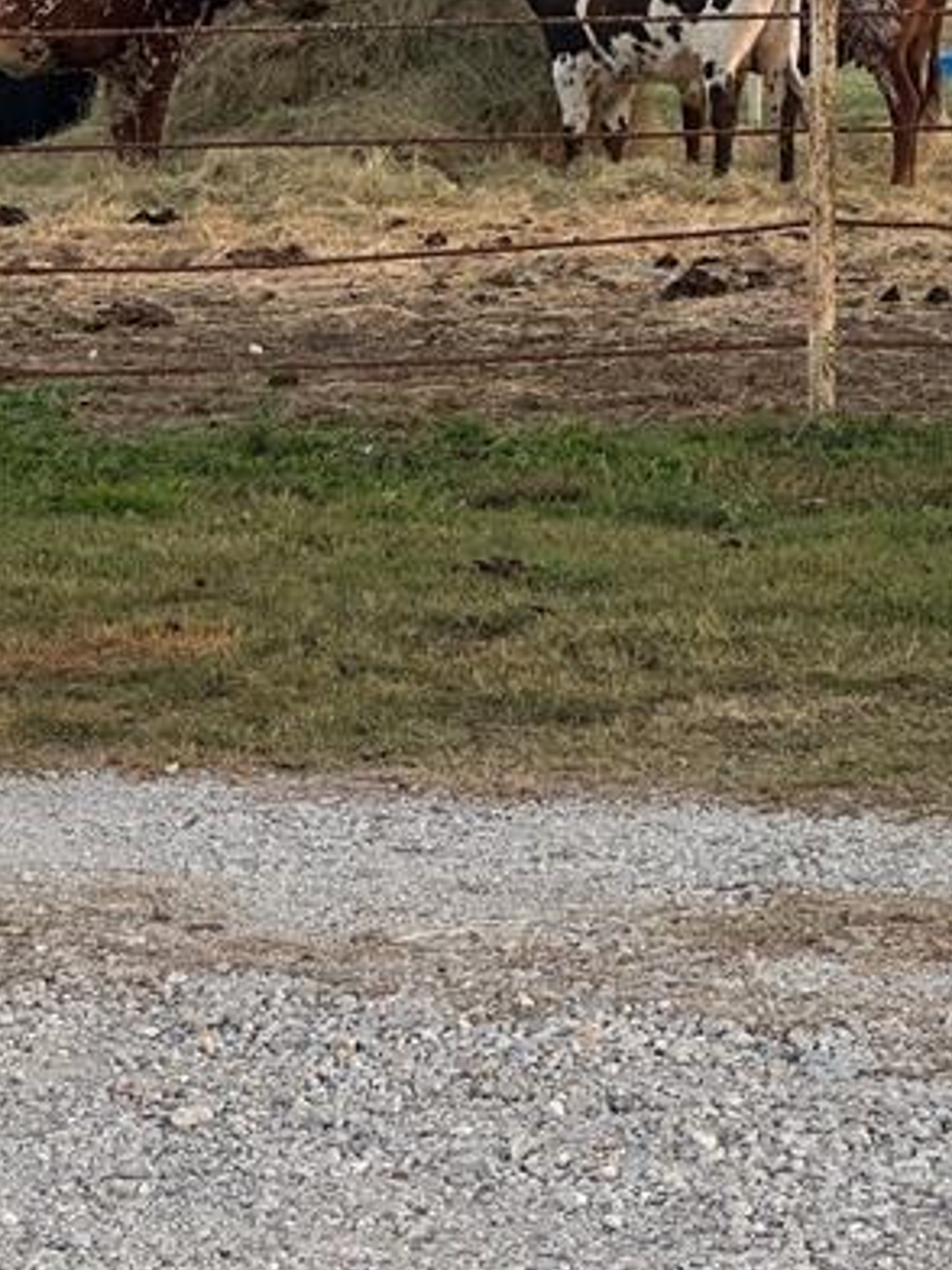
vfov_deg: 13.0
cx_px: 408
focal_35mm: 151
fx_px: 5537
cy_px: 146
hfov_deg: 9.8
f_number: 2.8
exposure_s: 1/99
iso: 64
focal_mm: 9
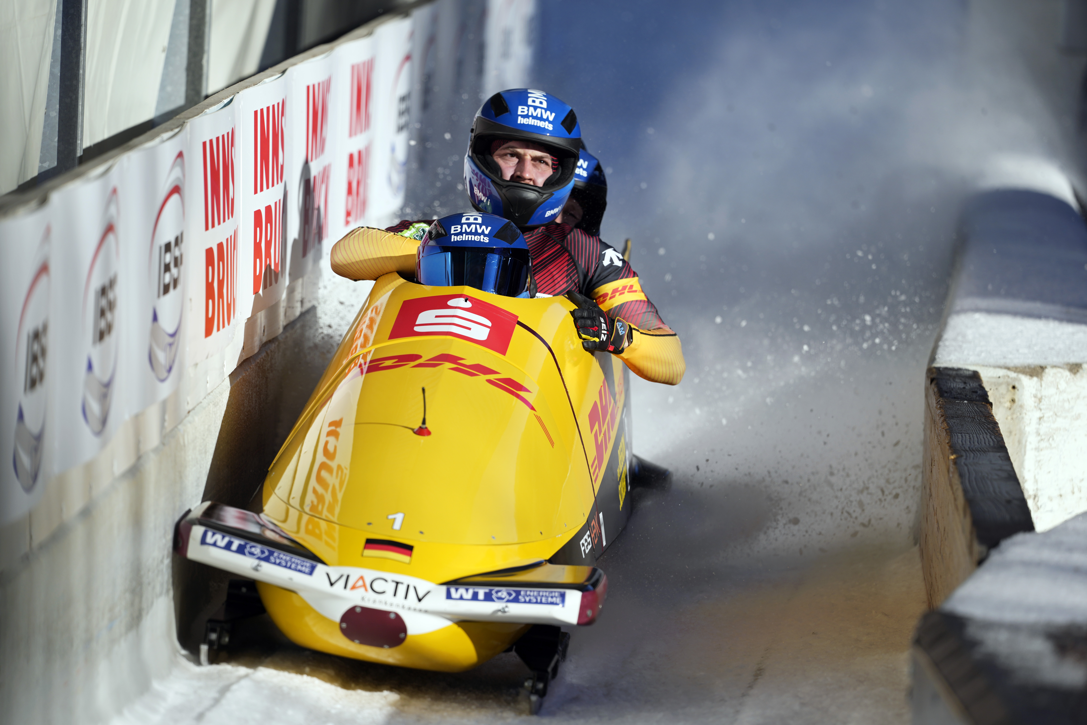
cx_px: 544
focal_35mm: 300
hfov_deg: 6.9
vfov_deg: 4.6
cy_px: 362
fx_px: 9058
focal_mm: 300
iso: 160
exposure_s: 1/2500
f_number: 3.5
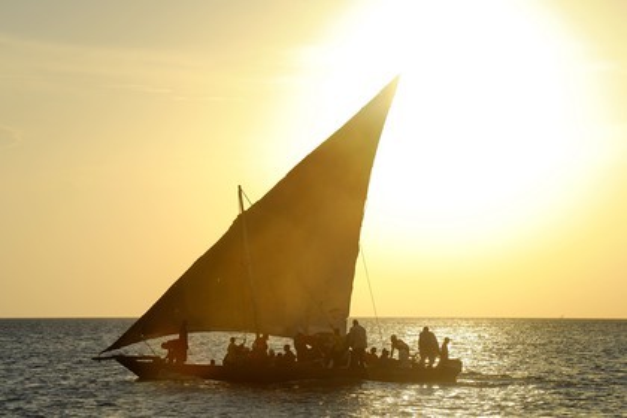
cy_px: 209
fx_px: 2438
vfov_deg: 9.8
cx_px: 314
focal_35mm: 140
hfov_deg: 14.7
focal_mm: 140
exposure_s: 1/500
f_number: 13
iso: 400
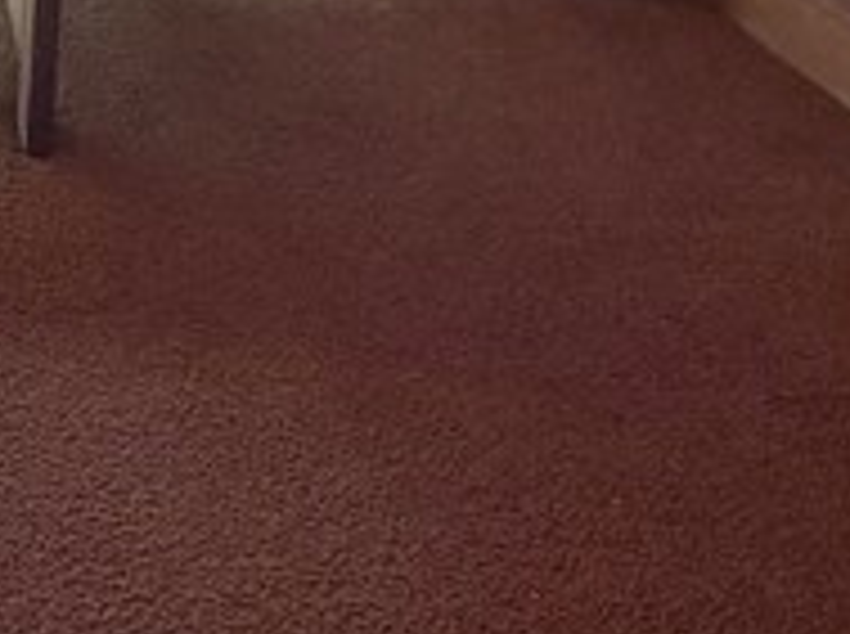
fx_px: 1863
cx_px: -252
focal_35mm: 76
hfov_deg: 22.9
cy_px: -454
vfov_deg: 16.6
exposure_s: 1/121
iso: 160
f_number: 2.2
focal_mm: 2.22
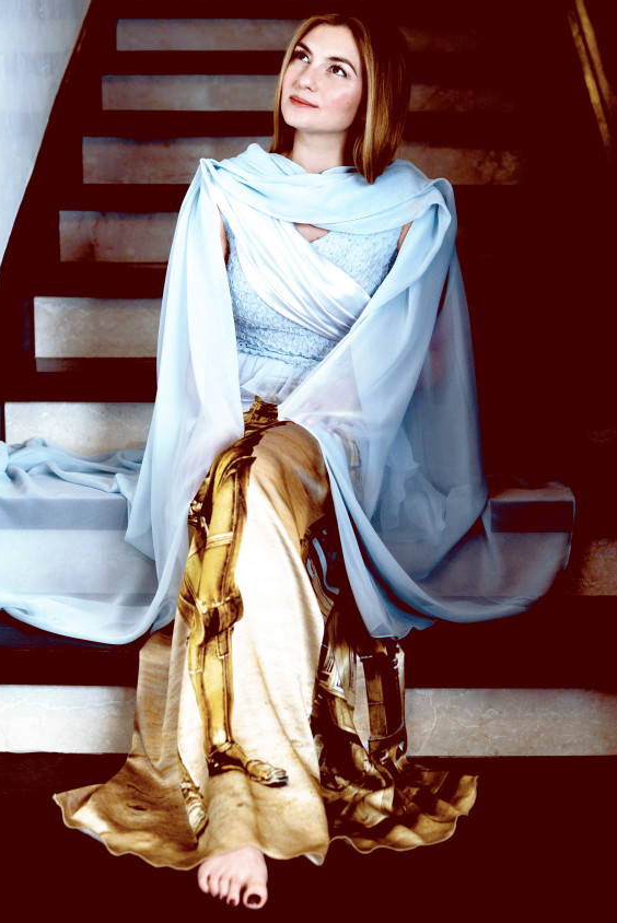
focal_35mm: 51
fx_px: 1309
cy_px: 454
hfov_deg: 26.5
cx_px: 309
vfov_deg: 38.9
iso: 640
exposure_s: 1/80
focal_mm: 50
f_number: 3.2
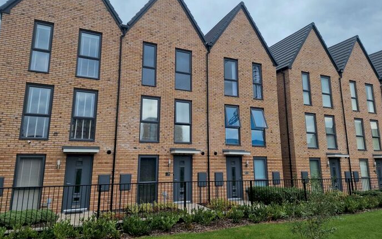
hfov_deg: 72.5
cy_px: 108
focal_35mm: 25
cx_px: 194
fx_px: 260
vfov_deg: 49.2
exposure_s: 1/526
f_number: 1.8
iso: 50
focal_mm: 6.4
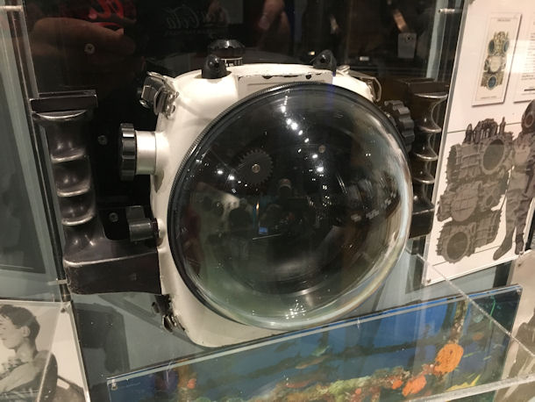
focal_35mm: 29
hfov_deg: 61.6
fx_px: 448
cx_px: 268
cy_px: 201
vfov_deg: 48.3
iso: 200
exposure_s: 1/15
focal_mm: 4.15
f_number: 2.2
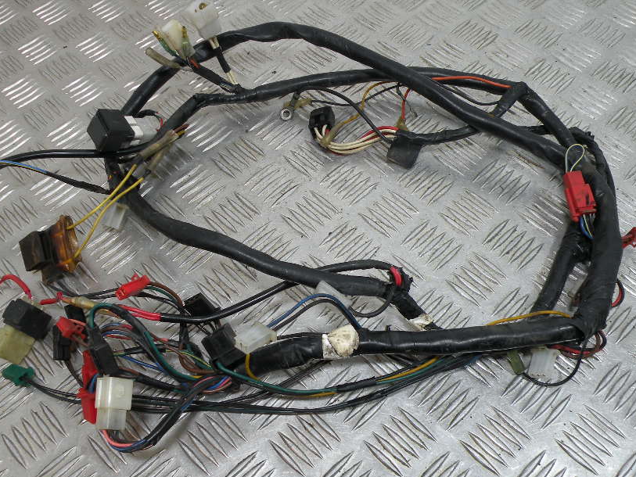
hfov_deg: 53.9
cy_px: 231
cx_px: 294
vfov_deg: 41.8
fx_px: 625
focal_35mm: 34
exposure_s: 1/66.1
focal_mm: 4.7
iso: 64
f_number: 3.2
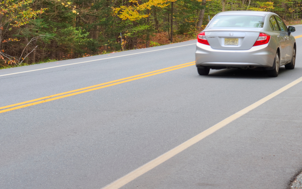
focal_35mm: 125
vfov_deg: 10.3
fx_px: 1029
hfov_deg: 16.5
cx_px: 257
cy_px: -57
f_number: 5.6
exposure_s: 1/100
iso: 160
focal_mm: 50
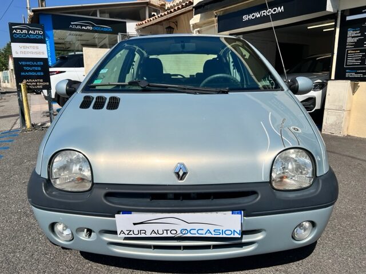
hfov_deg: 67.3
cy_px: 137
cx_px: 183
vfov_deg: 53.1
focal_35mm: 26
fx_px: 275
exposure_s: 1/8696
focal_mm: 5.7
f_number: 1.5
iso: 50
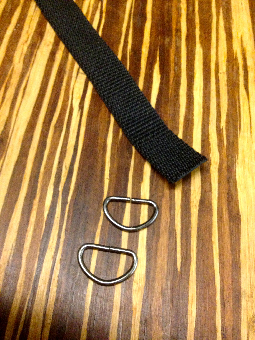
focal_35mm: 35
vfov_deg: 52.6
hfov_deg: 40.7
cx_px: 128
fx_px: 344
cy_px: 170
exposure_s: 1/17
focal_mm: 4.28
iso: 400
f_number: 2.4
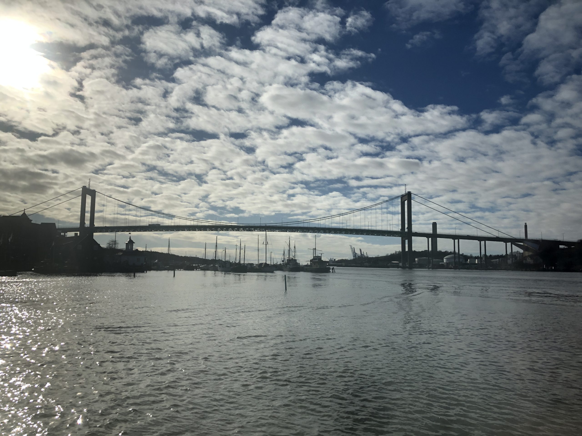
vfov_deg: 49.7
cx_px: 291
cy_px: 218
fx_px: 471
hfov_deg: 63.4
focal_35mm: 28
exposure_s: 1/6098
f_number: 1.8
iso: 25
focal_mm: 3.99
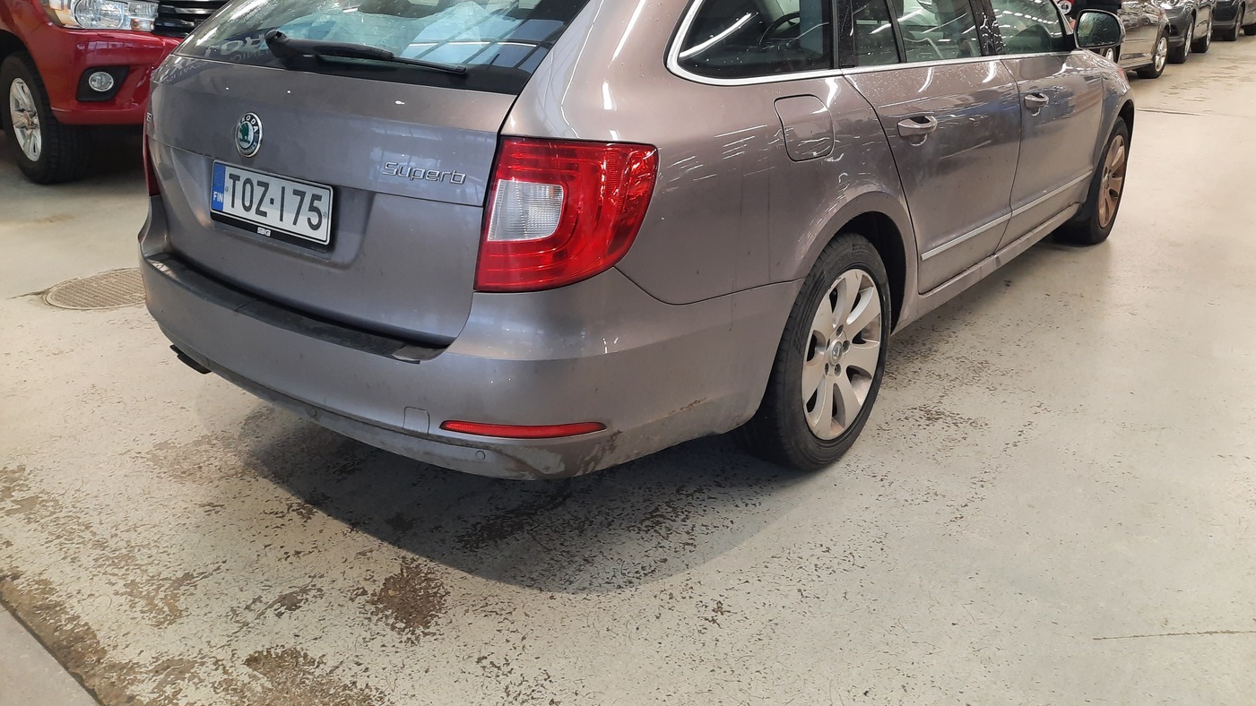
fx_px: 932
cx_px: 640
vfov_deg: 40.9
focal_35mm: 28
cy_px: 233
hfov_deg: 67.9
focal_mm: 4.6
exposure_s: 1/50
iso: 200
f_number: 2
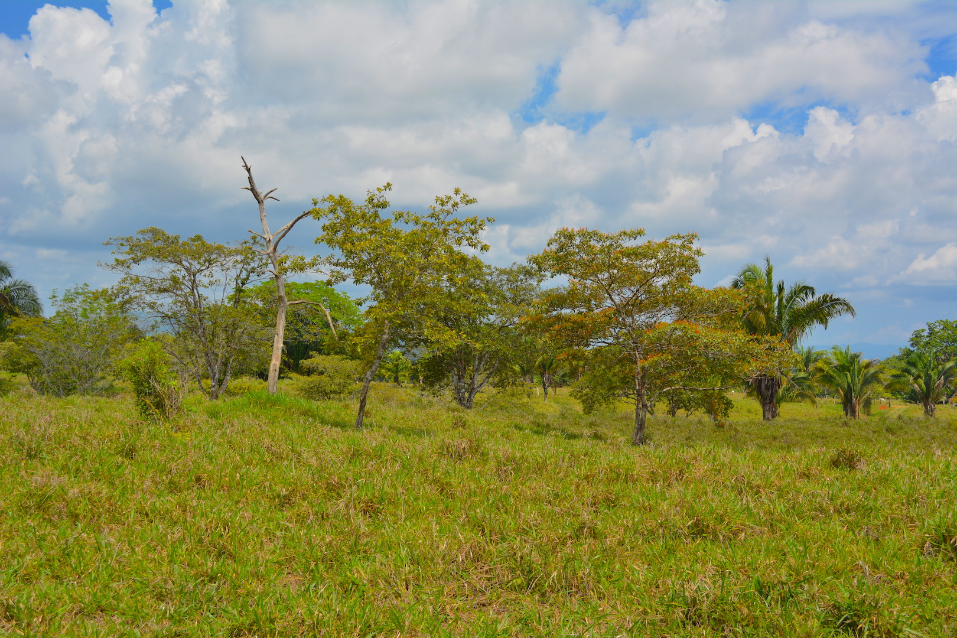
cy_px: 319
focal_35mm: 48
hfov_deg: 41.1
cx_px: 478
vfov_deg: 28.1
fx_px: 1276
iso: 100
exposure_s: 1/320
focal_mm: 32
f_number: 9
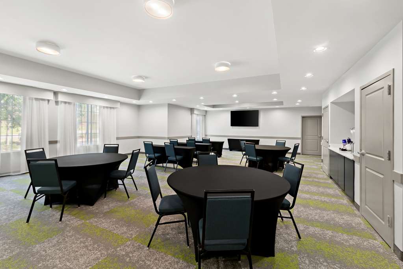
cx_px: 202
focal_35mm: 15
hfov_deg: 100.4
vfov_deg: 77.3
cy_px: 134
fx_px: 168
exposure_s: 1/1.67
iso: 400
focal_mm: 15
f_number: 8
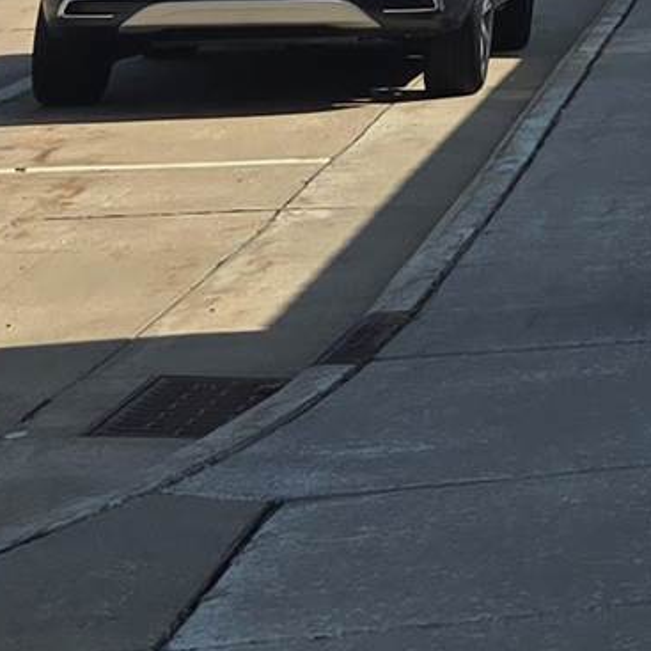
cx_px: 2389
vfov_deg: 9.4
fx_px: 3617
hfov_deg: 7.8
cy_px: -811
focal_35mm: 170
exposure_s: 1/984
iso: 12
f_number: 1.7
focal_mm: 6.3
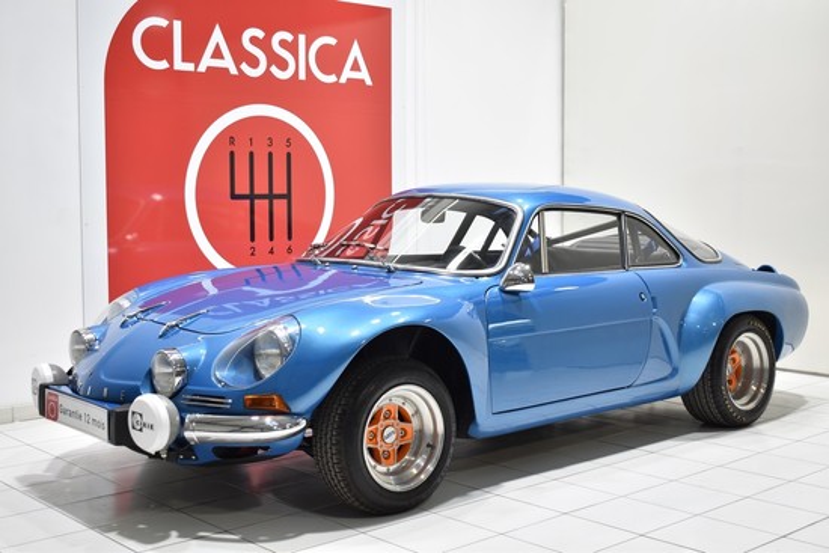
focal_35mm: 46
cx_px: 414
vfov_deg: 29.0
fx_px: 1071
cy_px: 276
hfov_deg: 42.3
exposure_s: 1/15
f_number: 4.2
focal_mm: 31
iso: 100
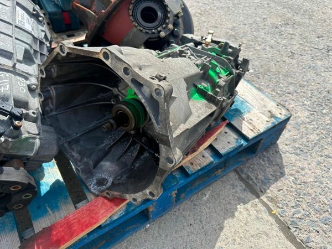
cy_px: 124
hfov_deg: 71.6
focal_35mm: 24
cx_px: 166
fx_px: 230
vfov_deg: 56.8
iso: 80
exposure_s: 1/2469
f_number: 1.78
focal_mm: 6.86
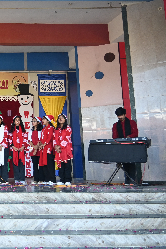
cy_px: 113
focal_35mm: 53
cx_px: -74
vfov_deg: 37.5
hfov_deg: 21.8
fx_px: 367
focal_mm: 18
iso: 400
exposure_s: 1/250
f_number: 4
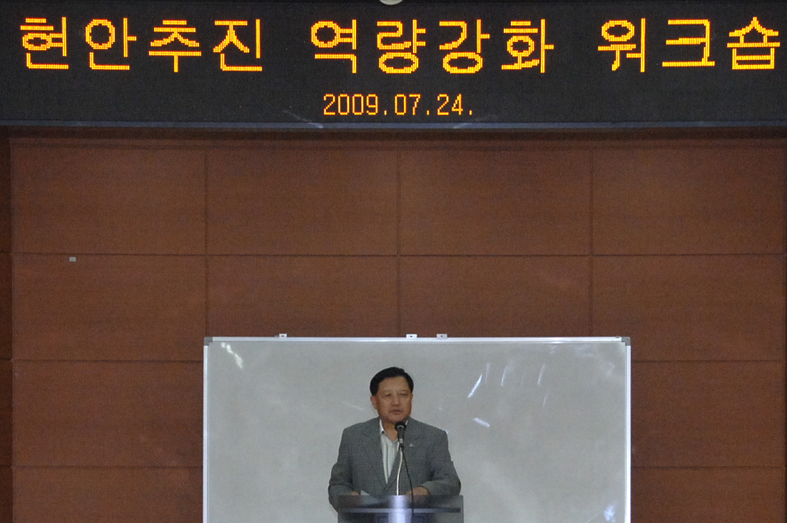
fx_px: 3056
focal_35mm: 140
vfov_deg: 9.7
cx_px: 412
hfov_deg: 14.7
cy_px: 477
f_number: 6.7
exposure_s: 1/60
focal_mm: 48
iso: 800
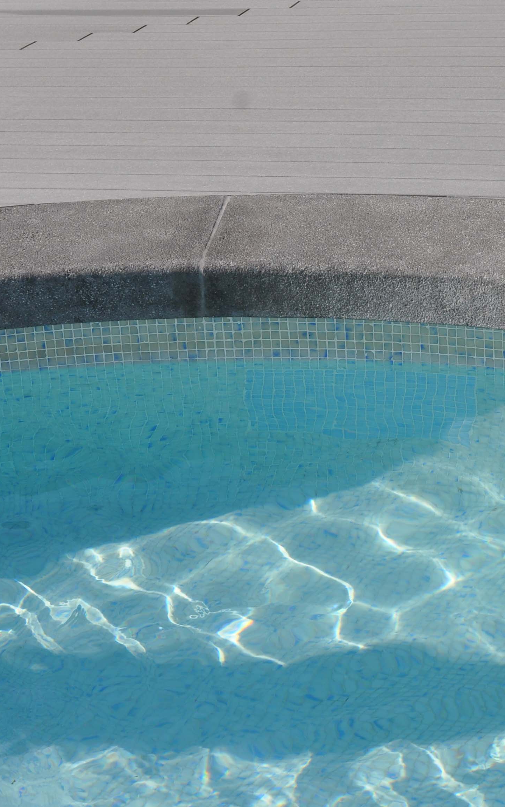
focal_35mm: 85
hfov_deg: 15.2
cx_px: 439
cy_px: 339
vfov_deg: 24.3
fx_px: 1872
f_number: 10
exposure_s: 1/400
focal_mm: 30
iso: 200
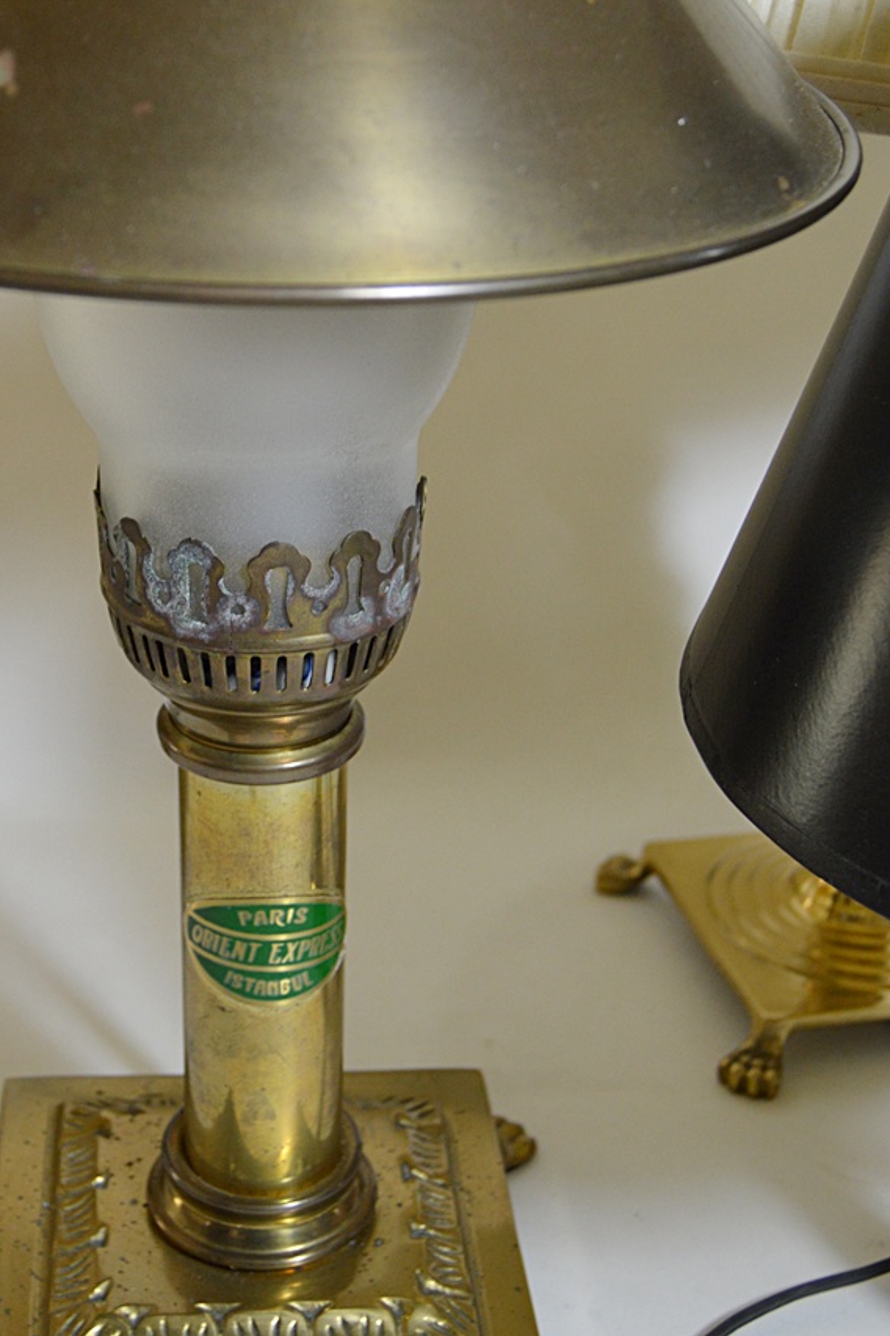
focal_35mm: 61
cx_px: 266
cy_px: 568
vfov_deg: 32.9
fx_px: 2258
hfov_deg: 22.2
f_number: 4
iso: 400
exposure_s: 1/60
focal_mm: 23
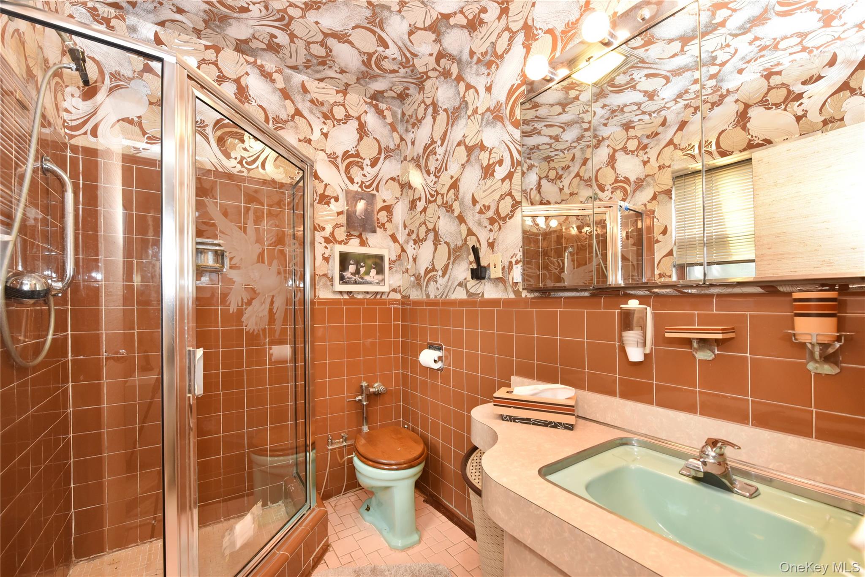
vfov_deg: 81.2
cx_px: 432
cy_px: 288
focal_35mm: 14
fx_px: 336
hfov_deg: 104.2
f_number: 7.1
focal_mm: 14
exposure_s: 1/50
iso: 1600
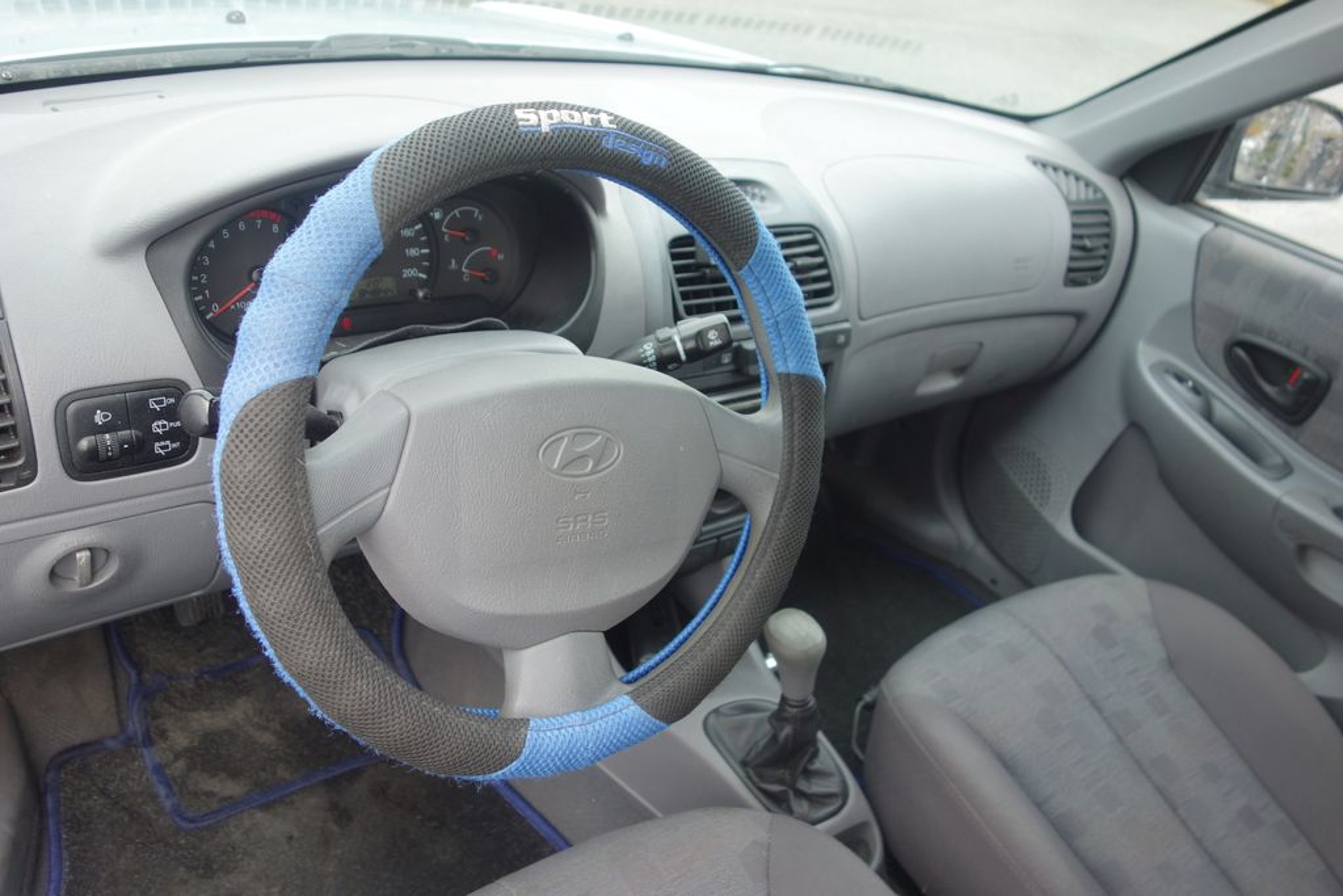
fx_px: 1045
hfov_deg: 65.5
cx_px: 672
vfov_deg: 46.4
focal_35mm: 28
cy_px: 448
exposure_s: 1/320
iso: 125
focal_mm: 10.4
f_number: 2.2
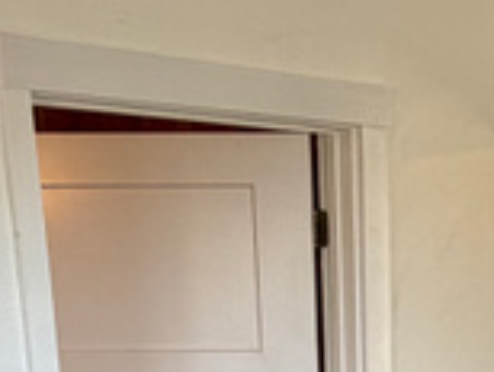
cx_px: 459
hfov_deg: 20.6
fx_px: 1329
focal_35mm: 93
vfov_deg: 13.6
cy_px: 744
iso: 80
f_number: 2.2
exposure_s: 1/120
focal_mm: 2.22
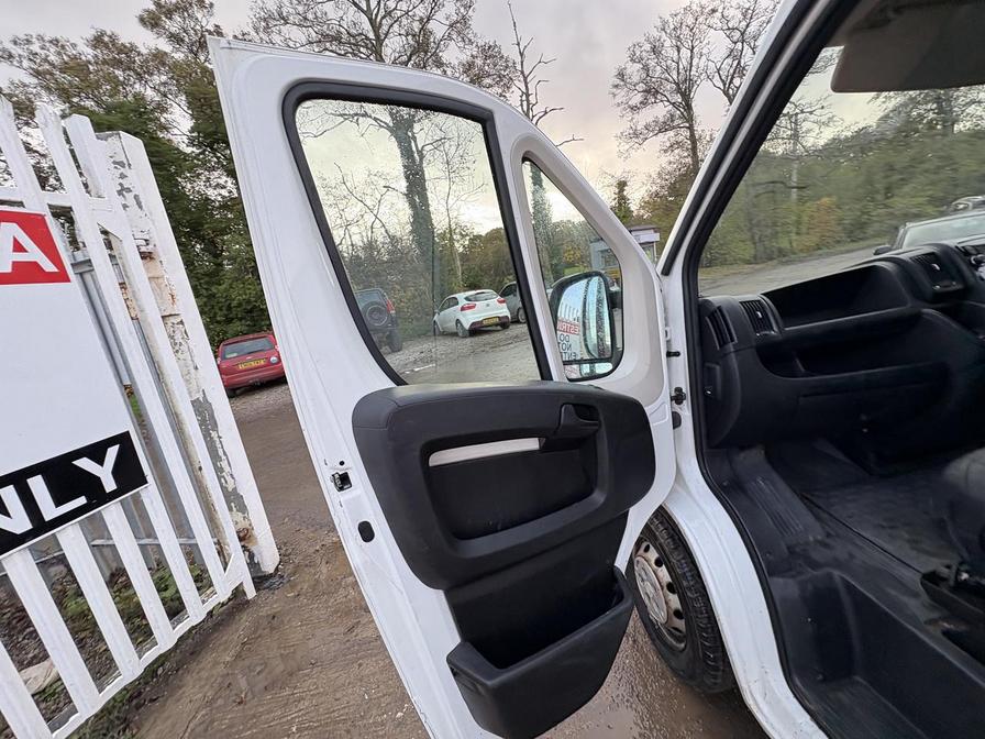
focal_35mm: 14
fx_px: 398
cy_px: 370
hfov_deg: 102.1
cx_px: 492
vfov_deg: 85.7
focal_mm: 2.22
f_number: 2.2
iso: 50
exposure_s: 1/109
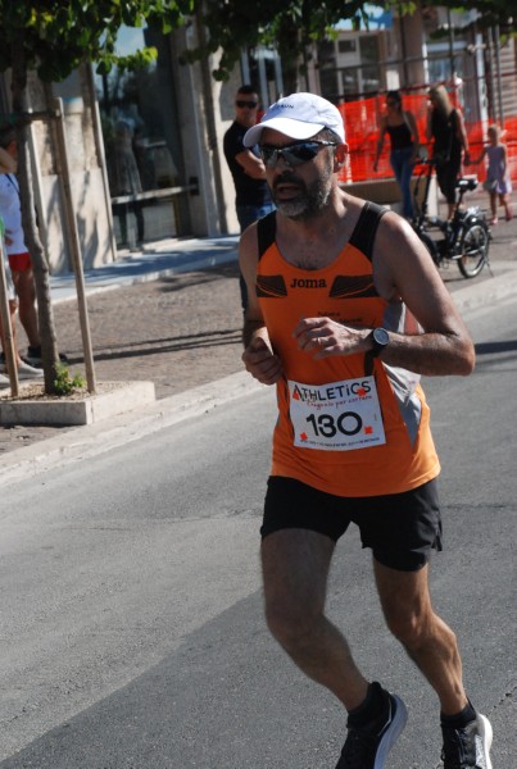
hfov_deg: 13.1
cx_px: 258
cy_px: 384
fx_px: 2250
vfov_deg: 19.4
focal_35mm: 105
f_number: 7.1
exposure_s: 1/2000
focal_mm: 70
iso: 1000
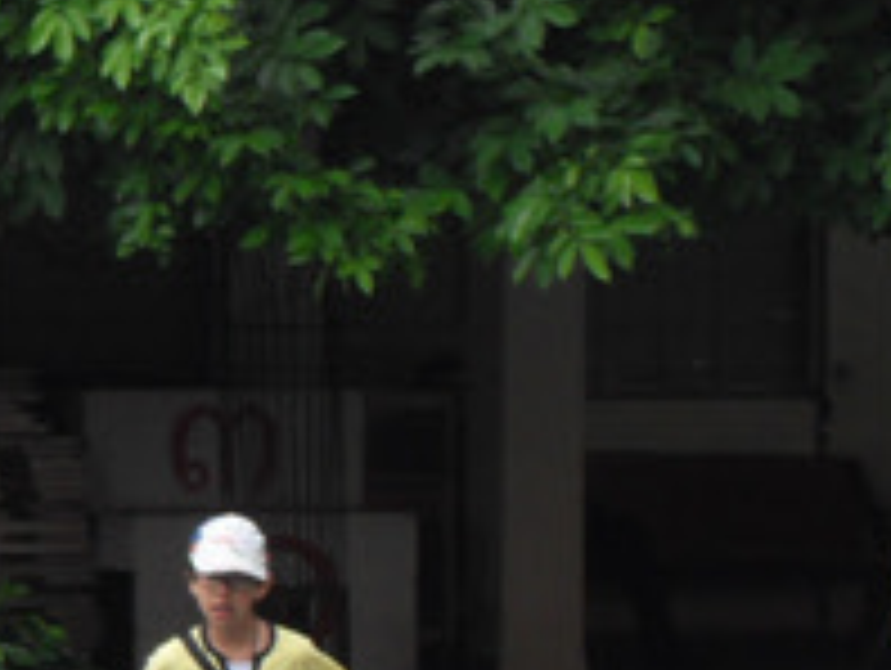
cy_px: 594
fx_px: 6752
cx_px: -495
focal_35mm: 262
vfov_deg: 5.7
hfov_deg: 7.4
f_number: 4.5
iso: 120
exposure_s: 1/60
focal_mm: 13.9
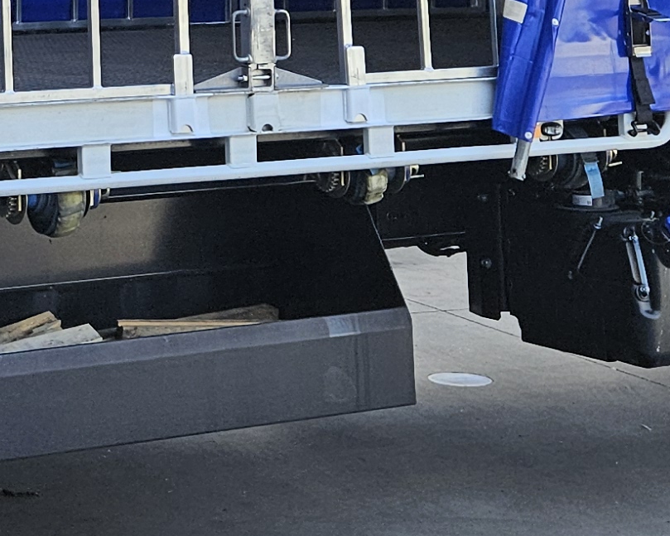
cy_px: -263
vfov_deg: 13.1
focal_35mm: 111
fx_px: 2201
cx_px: -119
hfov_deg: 16.6
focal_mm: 5.4
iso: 64
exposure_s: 1/719
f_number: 1.8
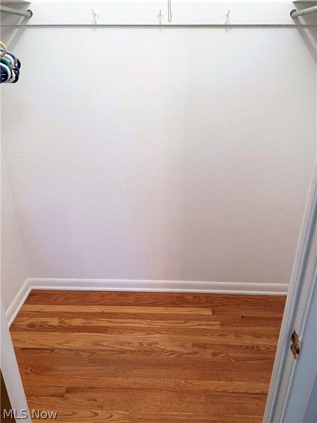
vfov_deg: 67.3
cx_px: 158
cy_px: 212
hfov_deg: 53.1
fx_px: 317
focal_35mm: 26
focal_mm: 4.2
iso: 125
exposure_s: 1/60
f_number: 1.6
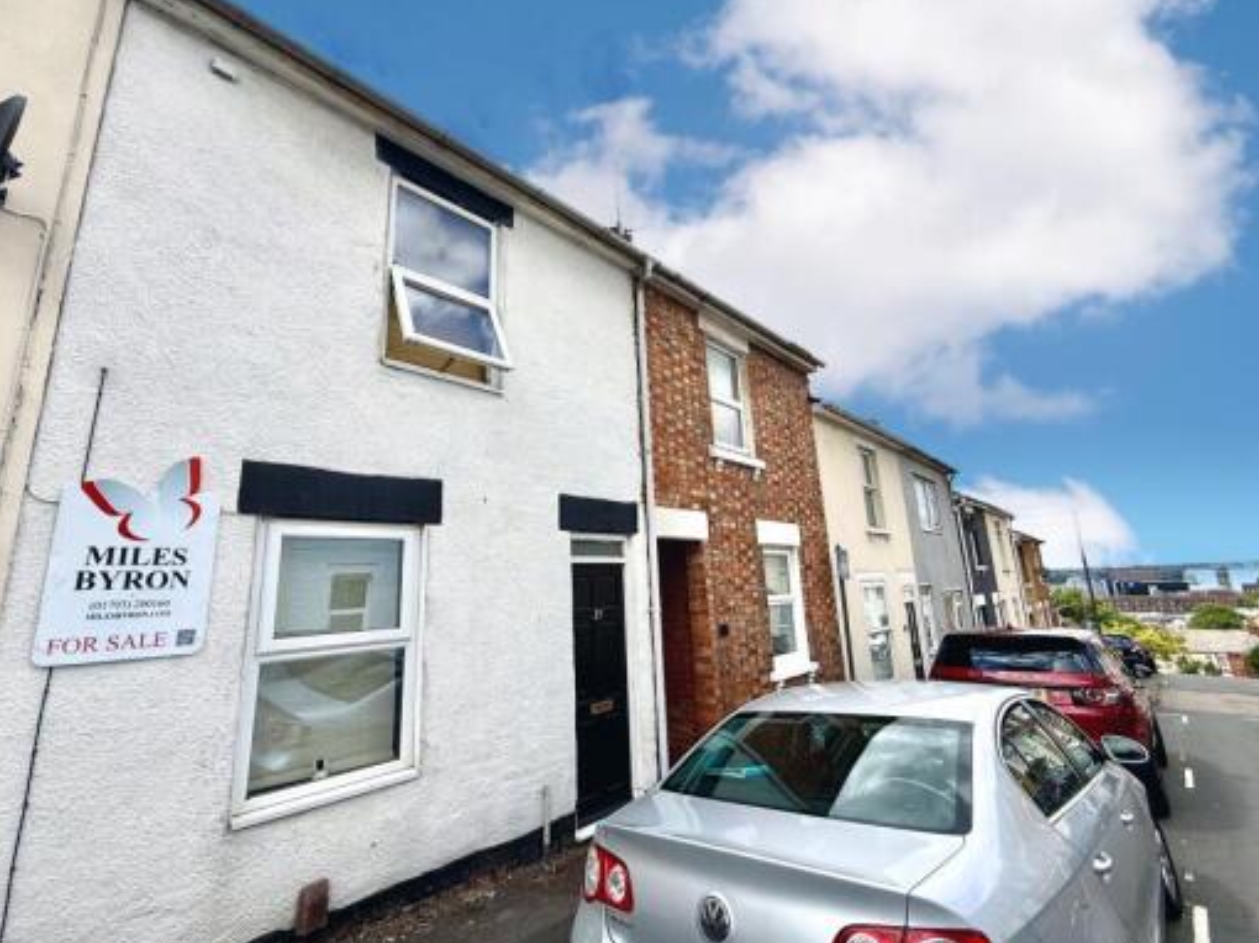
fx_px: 582
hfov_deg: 94.4
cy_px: 451
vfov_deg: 78.0
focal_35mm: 16
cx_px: 596
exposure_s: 1/1901
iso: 50
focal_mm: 2.22
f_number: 2.2
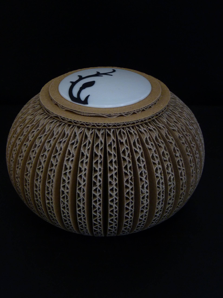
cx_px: 112
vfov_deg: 22.5
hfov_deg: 17.0
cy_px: 149
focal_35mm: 87
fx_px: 747
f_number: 3.4
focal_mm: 15.5
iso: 250
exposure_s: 1/40
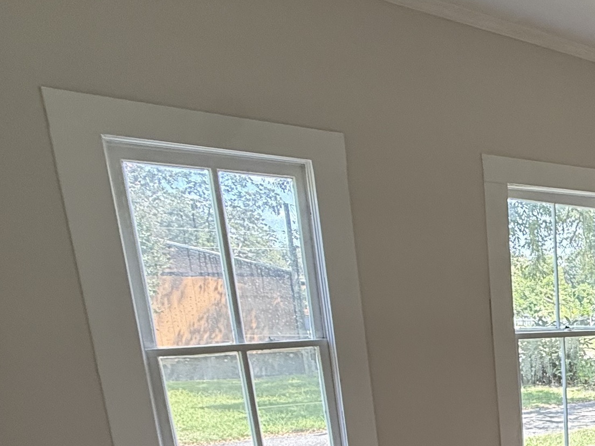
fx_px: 670
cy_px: 453
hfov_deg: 35.9
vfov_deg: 33.5
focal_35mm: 39
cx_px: 733
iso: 125
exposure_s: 1/120
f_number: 2.2
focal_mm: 2.22
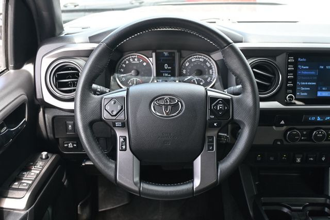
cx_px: 165
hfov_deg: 55.1
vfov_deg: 38.3
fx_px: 316
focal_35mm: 34
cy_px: 110
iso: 560
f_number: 4.2
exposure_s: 1/125
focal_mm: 23
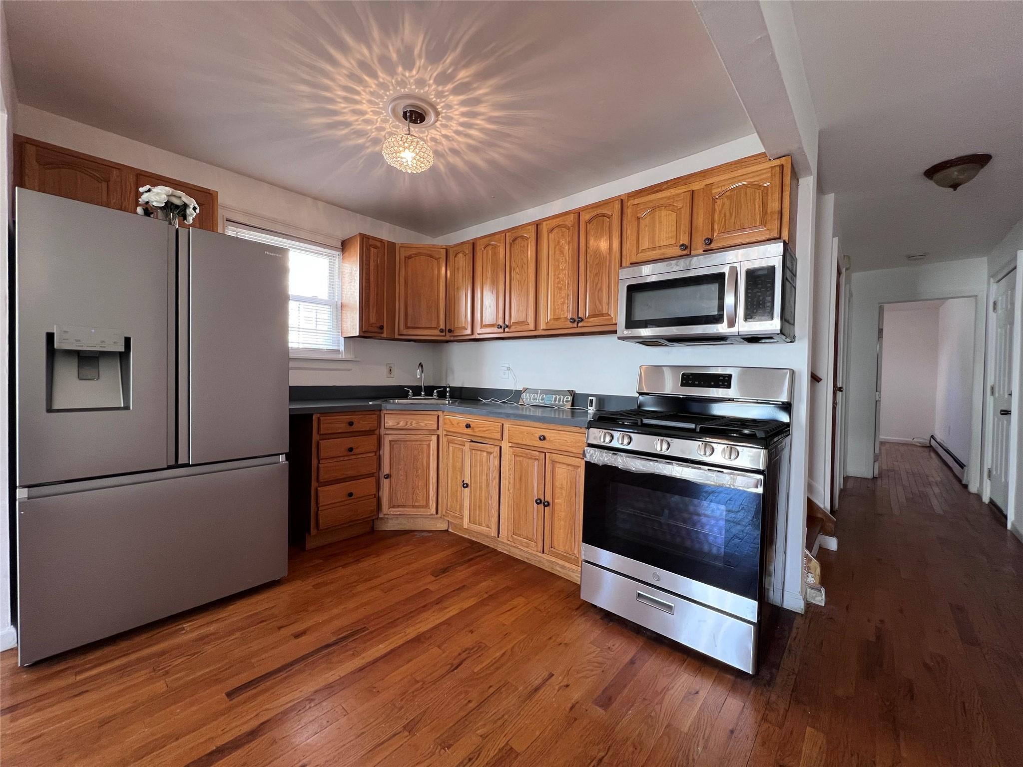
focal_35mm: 13
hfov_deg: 106.2
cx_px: 512
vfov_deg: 89.9
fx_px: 384
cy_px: 384
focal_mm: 1.57
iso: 250
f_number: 1.8
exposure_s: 1/120
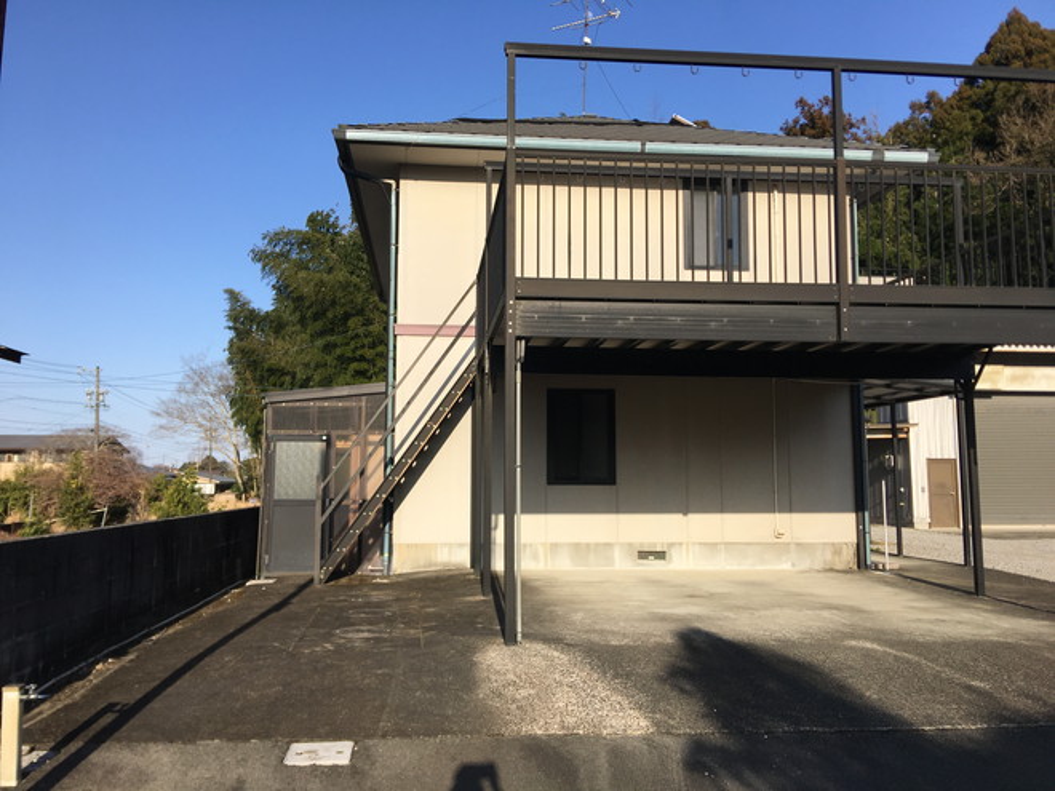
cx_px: 528
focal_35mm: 29
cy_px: 396
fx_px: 884
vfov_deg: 48.2
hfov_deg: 61.7
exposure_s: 1/1374
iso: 25
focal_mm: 4.15
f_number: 2.2
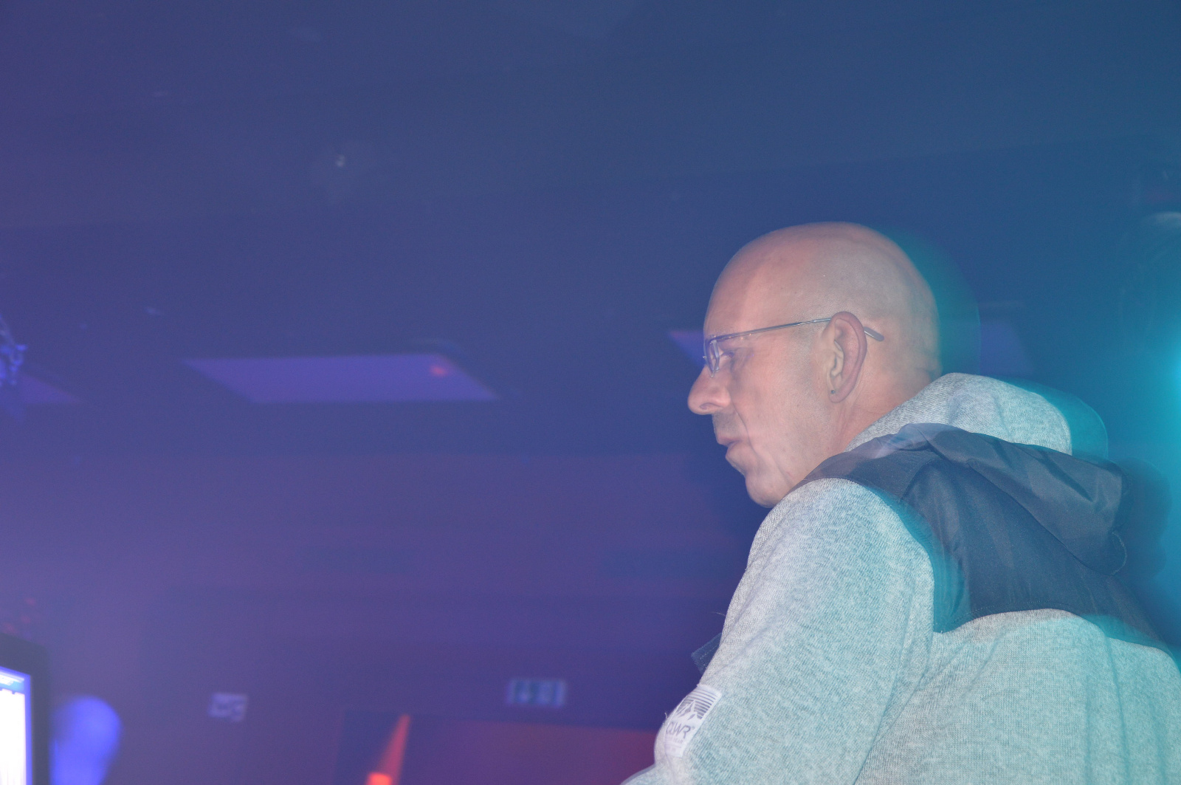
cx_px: 590
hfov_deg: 38.9
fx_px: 1671
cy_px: 392
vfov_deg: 26.4
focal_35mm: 51
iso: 400
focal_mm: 34
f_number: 4.2
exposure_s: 1
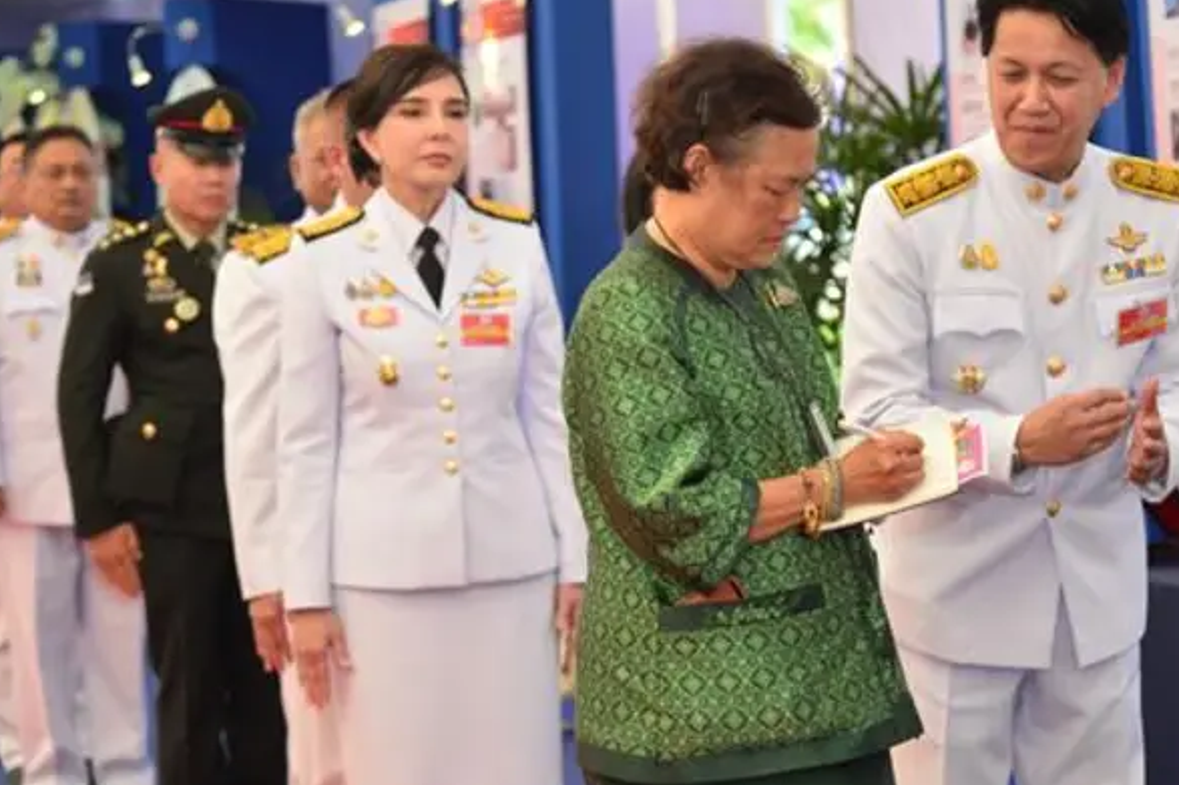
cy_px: 373
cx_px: 697
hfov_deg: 18.1
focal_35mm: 113
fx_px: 3699
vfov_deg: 12.1
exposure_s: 1/160
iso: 1250
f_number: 4
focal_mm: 85
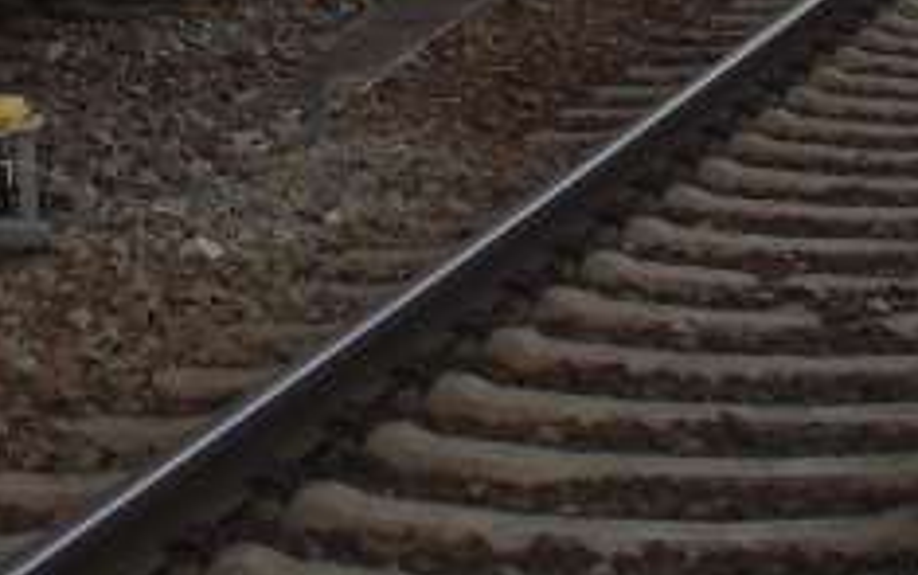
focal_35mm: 185
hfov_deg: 11.1
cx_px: -133
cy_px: -794
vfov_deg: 6.7
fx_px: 4630
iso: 80
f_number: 3.1
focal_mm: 7.1
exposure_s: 1/180
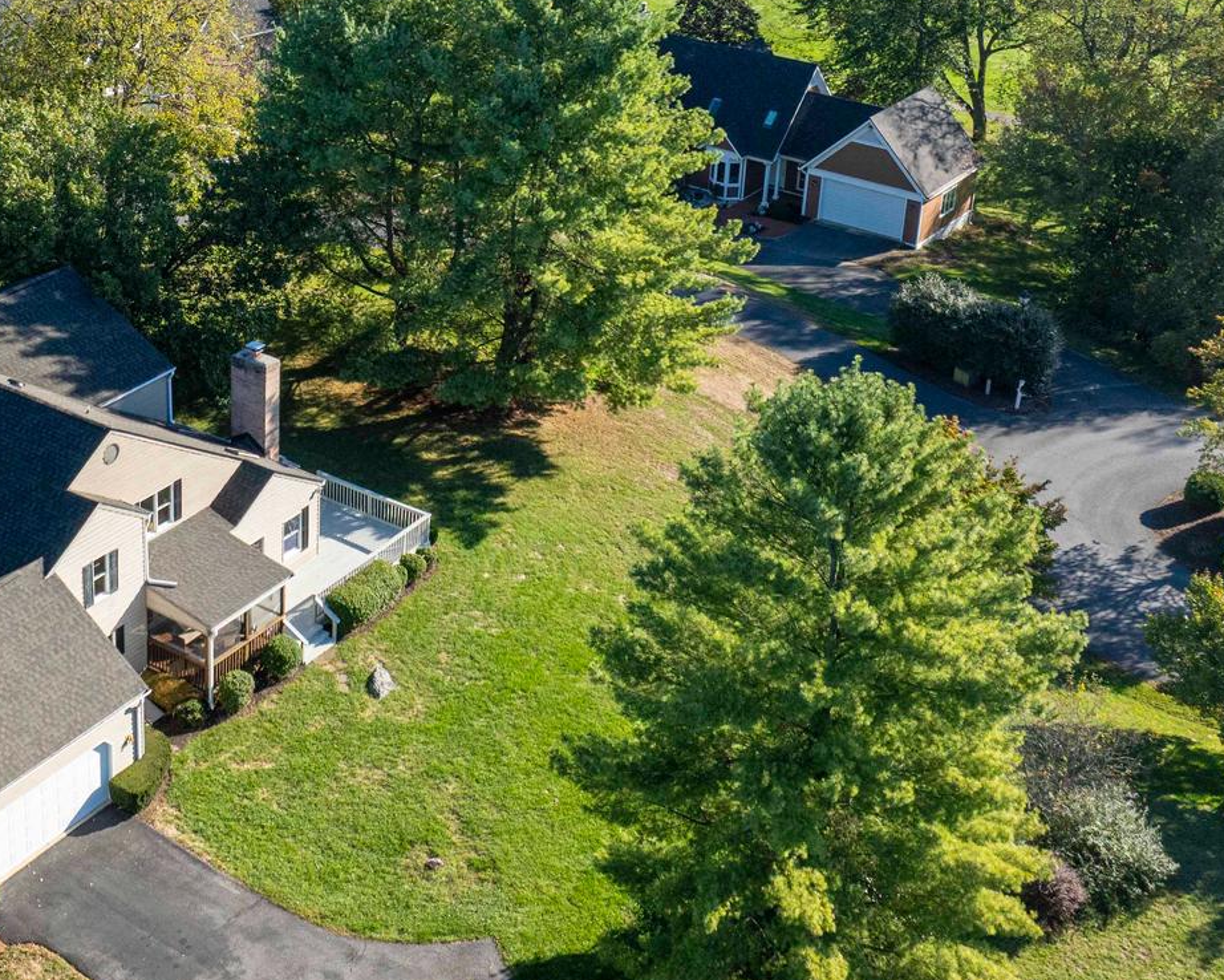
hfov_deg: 35.1
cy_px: 191
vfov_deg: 28.5
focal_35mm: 52
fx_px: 1884
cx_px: 283
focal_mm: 12.29
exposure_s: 1/1600
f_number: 2.8
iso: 200
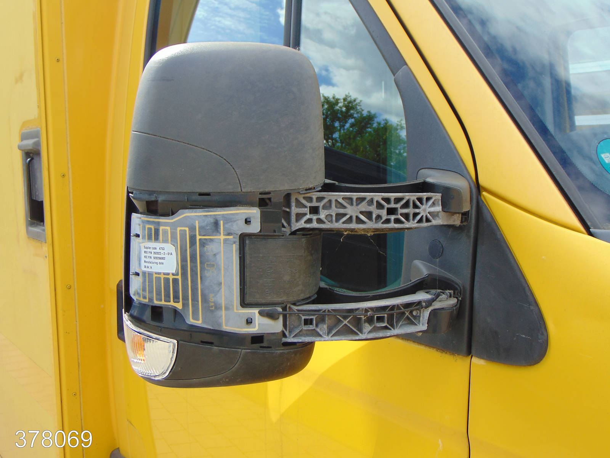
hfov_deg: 47.9
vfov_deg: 36.8
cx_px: 305
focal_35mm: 39
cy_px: 229
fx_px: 687
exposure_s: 1/250
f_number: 3.3
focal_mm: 6.9
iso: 80
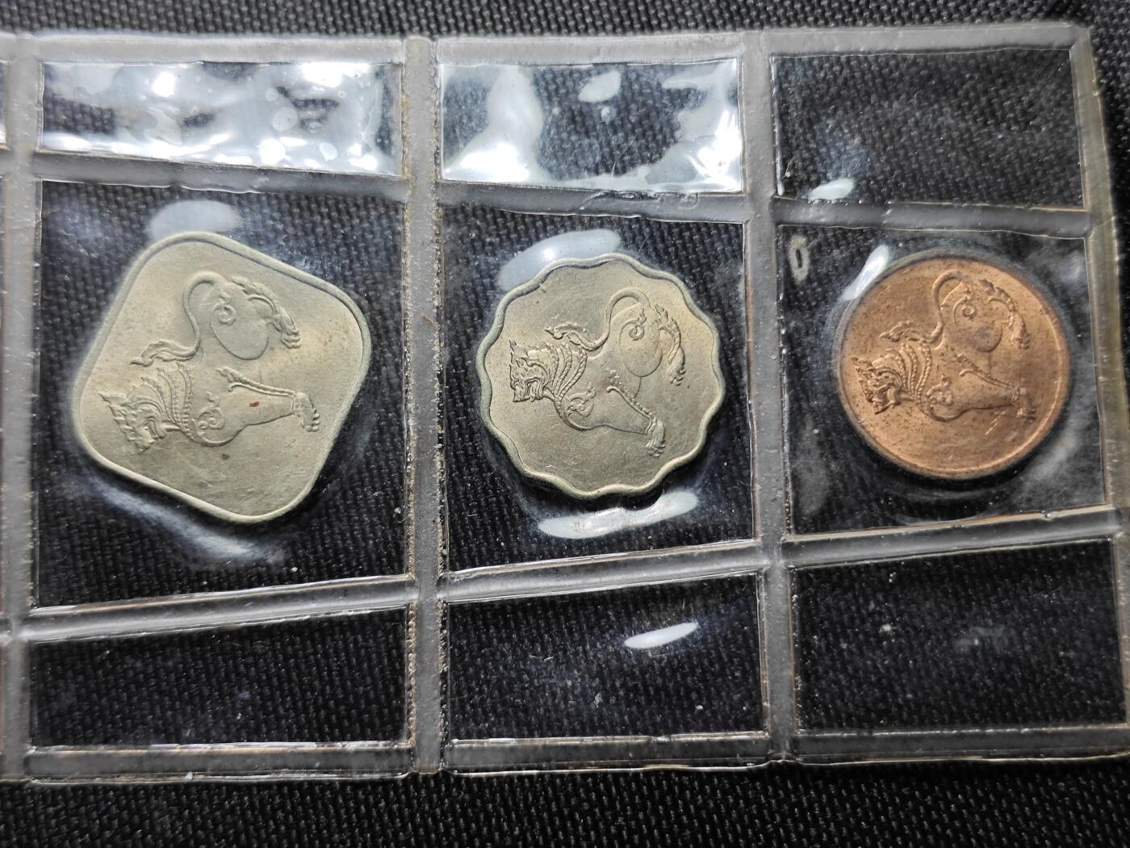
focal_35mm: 49
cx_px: 565
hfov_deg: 38.9
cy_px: 424
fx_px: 1600
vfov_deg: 29.7
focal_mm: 5.84
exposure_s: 1/100
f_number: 1.6
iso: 80
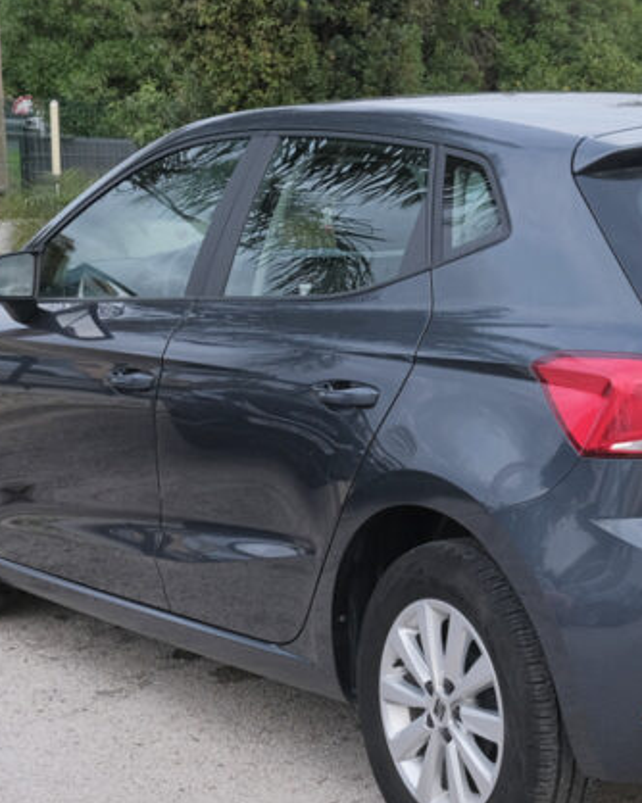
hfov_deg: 16.5
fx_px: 2187
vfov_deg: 20.8
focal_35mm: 92
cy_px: 420
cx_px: 556
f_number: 9
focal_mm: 26.4
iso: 500
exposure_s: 1/100
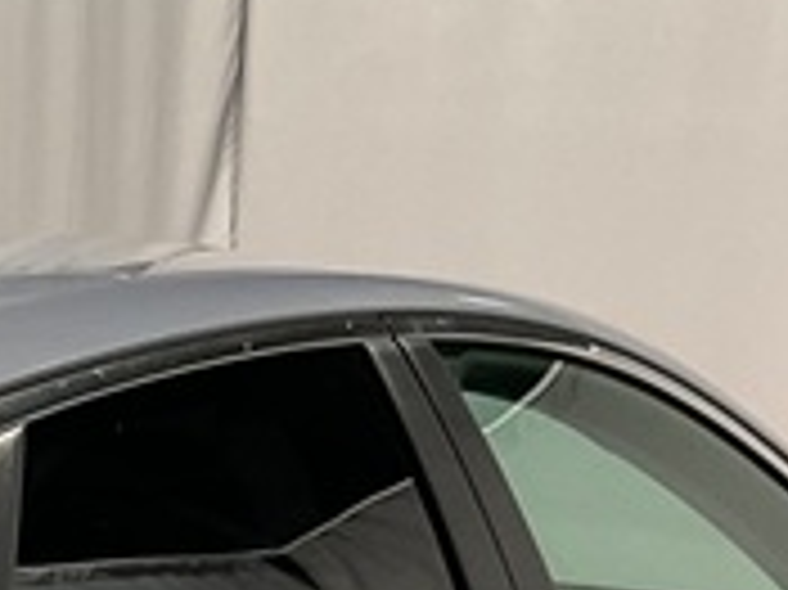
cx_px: -684
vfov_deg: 8.7
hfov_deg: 11.4
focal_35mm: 159
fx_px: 3617
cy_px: 1266
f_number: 1.8
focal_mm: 3
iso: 64
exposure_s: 1/50
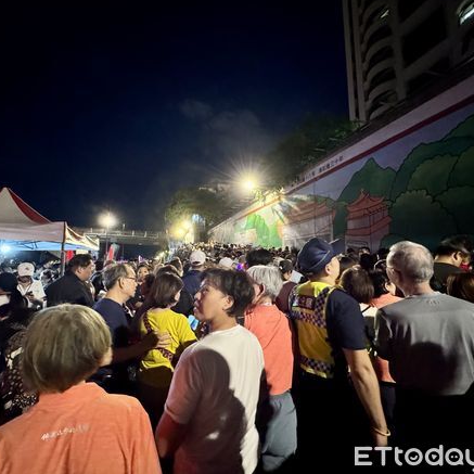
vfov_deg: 84.0
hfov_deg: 83.9
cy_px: 234
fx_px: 263
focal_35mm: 17
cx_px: 227
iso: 1250
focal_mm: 2.22
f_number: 2.2
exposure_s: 1/40
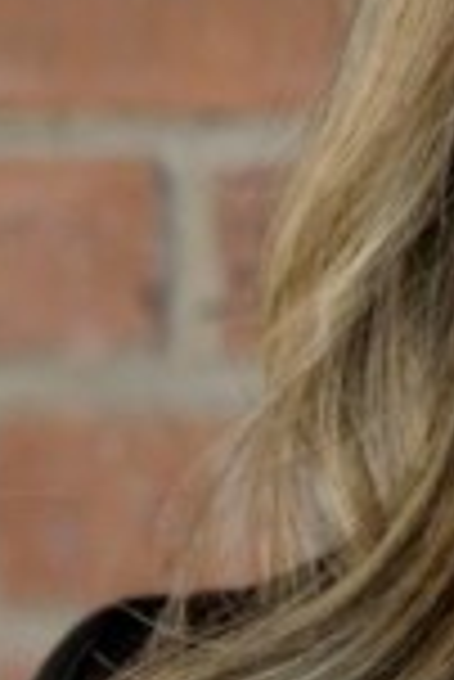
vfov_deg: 5.9
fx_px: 6605
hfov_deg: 3.9
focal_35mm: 350
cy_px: 662
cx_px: 908
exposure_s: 1/200
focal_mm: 46
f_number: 3.2
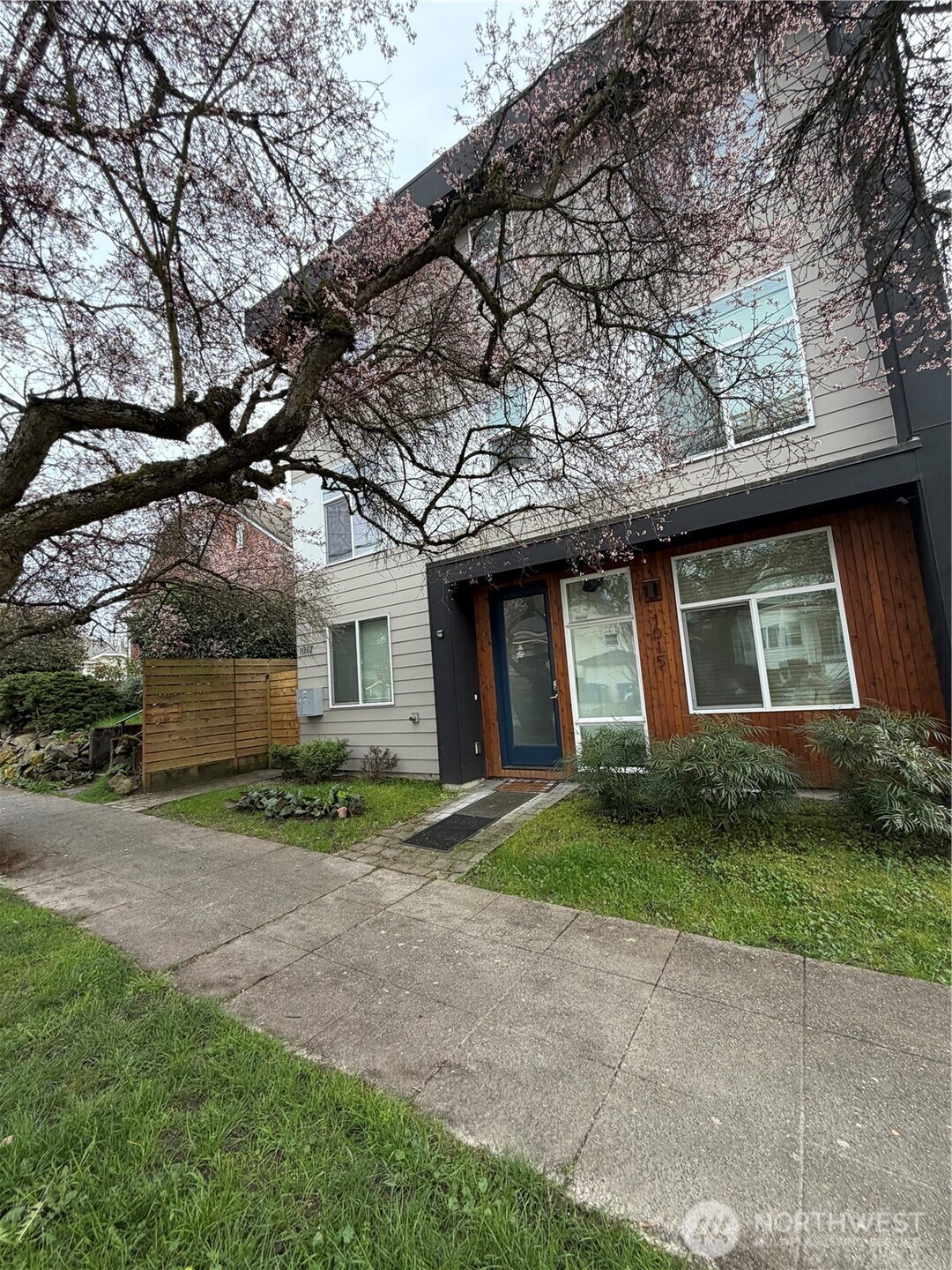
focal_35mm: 14
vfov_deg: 102.1
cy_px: 635
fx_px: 513
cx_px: 476
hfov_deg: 85.7
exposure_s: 1/121
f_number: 2.2
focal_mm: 2.22
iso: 64
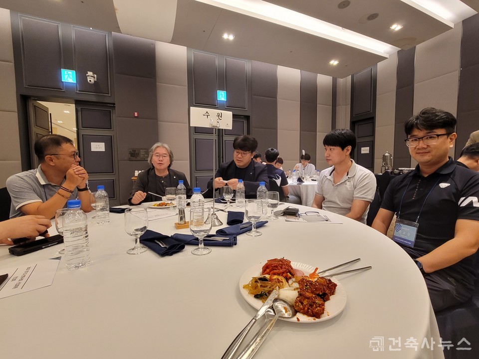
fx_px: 180
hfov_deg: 106.2
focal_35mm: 13
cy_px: 180
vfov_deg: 89.9
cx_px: 240
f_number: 2.2
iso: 400
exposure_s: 1/60
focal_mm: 2.2
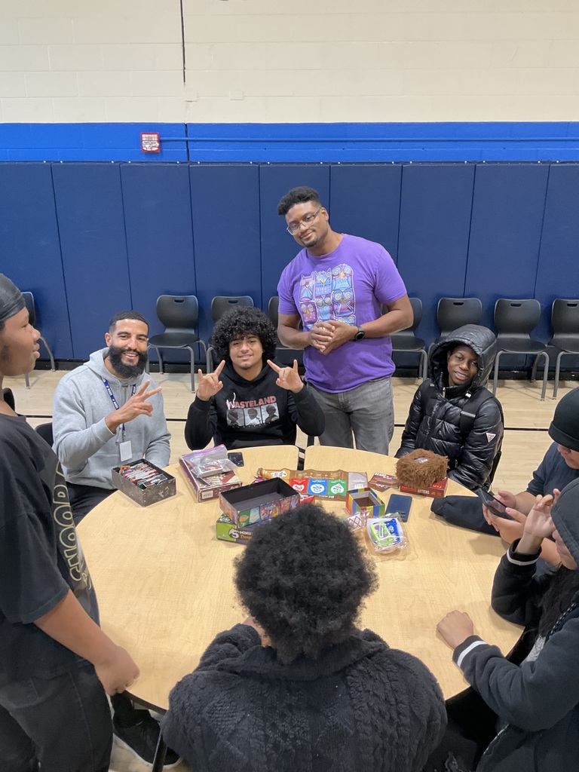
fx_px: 647
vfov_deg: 61.7
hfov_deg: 48.2
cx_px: 290
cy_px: 386
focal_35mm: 29
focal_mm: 3
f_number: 1.8
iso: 80
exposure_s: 1/60
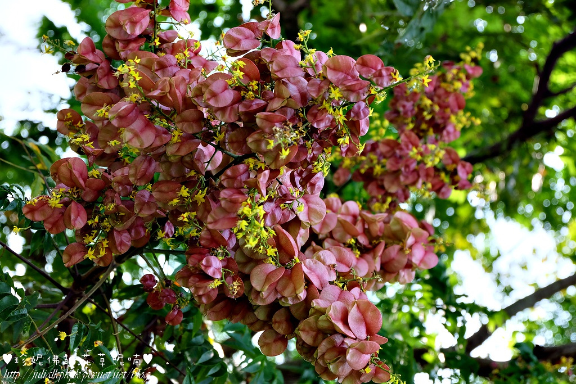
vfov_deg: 18.2
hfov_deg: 27.0
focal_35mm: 75
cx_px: 288
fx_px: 1200
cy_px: 192
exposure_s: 1/750
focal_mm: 50
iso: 800
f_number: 5.6
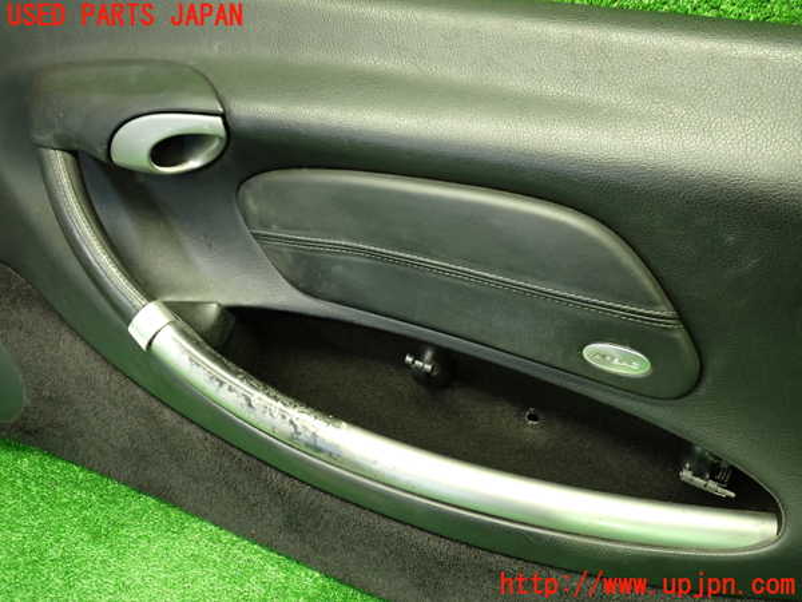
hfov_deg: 60.0
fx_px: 695
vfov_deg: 46.8
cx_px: 401
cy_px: 301
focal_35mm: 30
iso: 400
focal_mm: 5.4
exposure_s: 1/30
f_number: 2.3
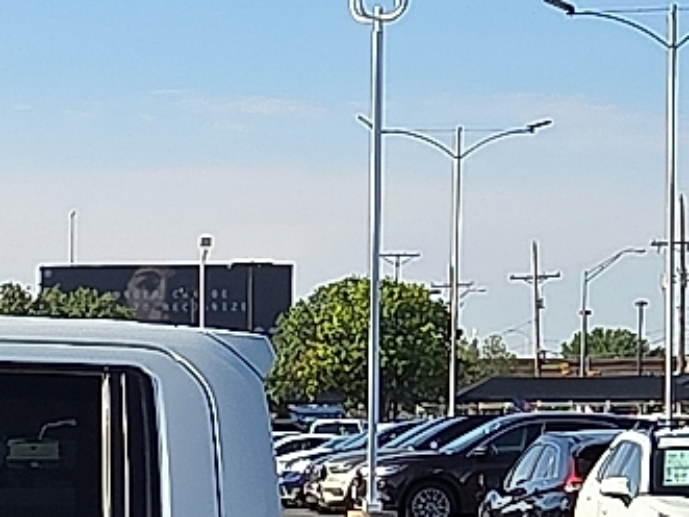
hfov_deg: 10.8
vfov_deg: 8.1
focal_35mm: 179
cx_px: -156
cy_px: 780
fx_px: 3562
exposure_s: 1/5000
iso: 76
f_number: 1.8
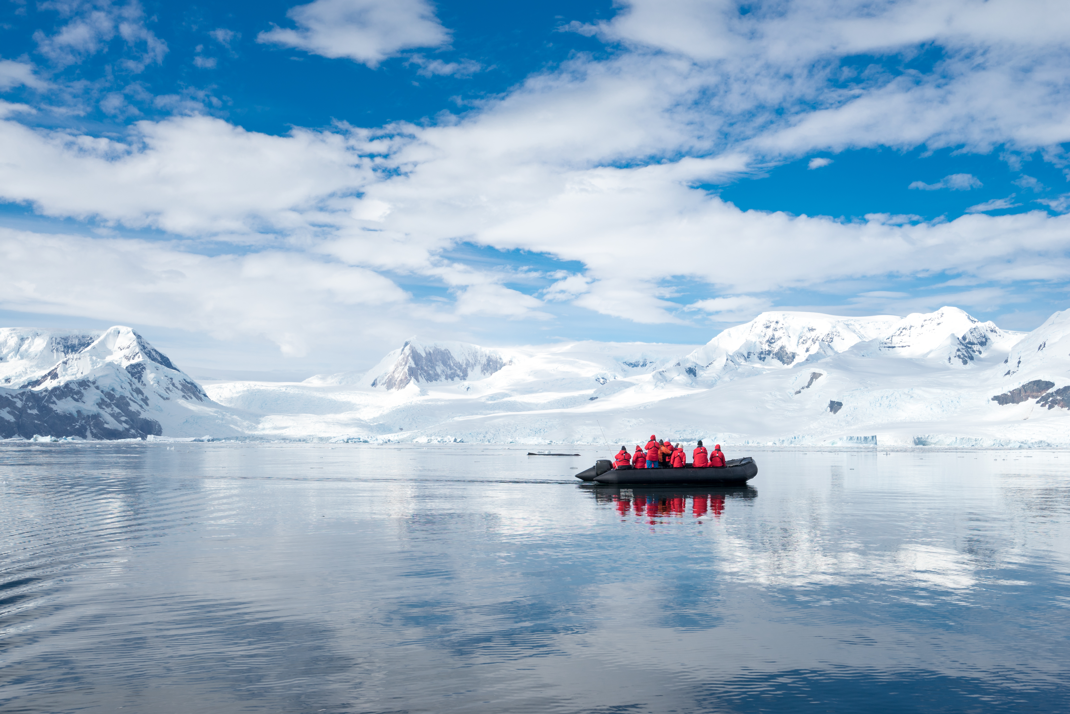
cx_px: 535
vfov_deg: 41.1
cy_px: 357
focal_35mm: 32
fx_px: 951
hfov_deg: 58.7
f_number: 9
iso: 100
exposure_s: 1/400
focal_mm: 32
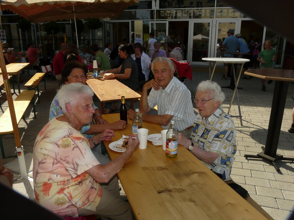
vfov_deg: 48.2
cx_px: 147
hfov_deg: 61.7
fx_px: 246
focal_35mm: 29
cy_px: 110
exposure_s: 1/400
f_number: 5.6
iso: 100
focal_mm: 4.7
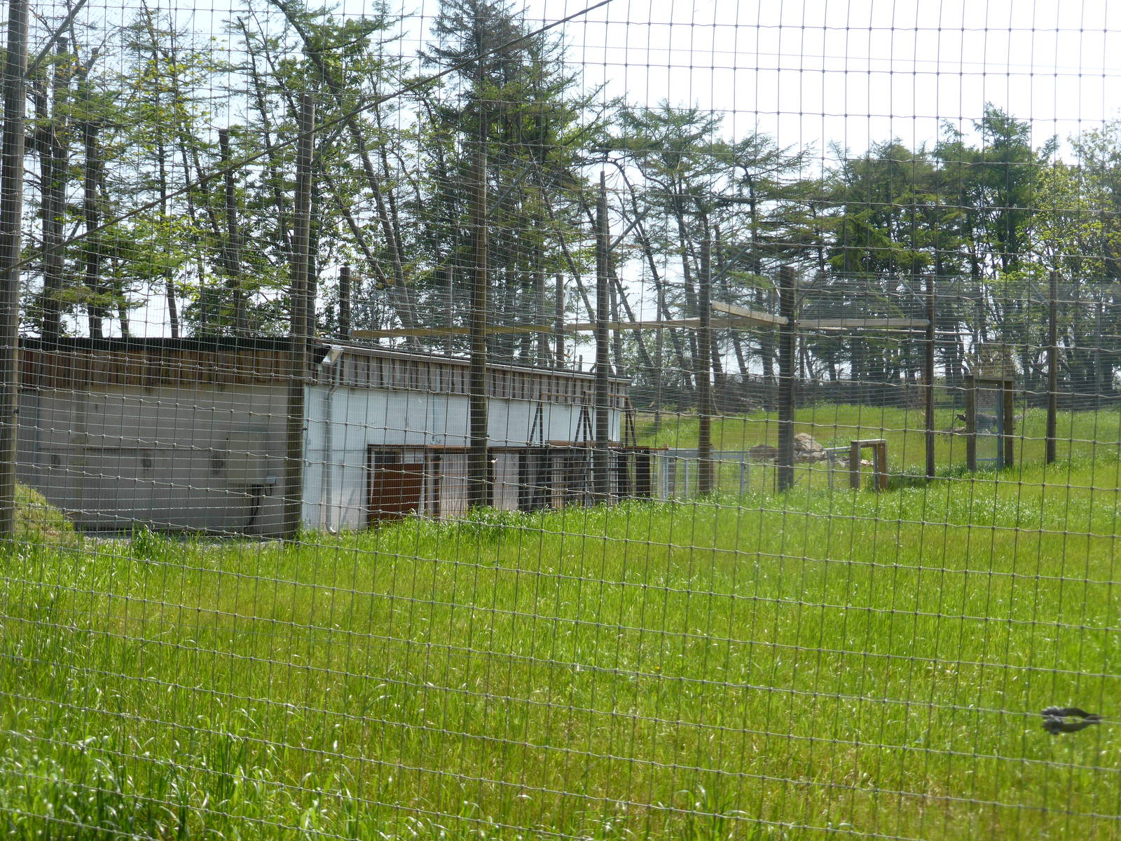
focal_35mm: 53
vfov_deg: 27.5
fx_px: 1716
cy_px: 420
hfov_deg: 36.2
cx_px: 560
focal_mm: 9
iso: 100
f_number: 4.4
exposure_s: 1/500
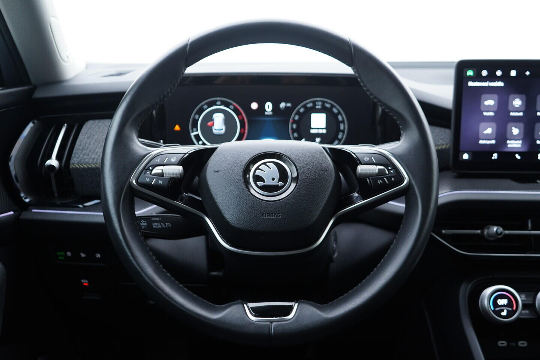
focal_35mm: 36
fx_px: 540
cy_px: 180
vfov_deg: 36.9
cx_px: 270
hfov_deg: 53.1
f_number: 2.8
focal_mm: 24
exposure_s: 1/40
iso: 250
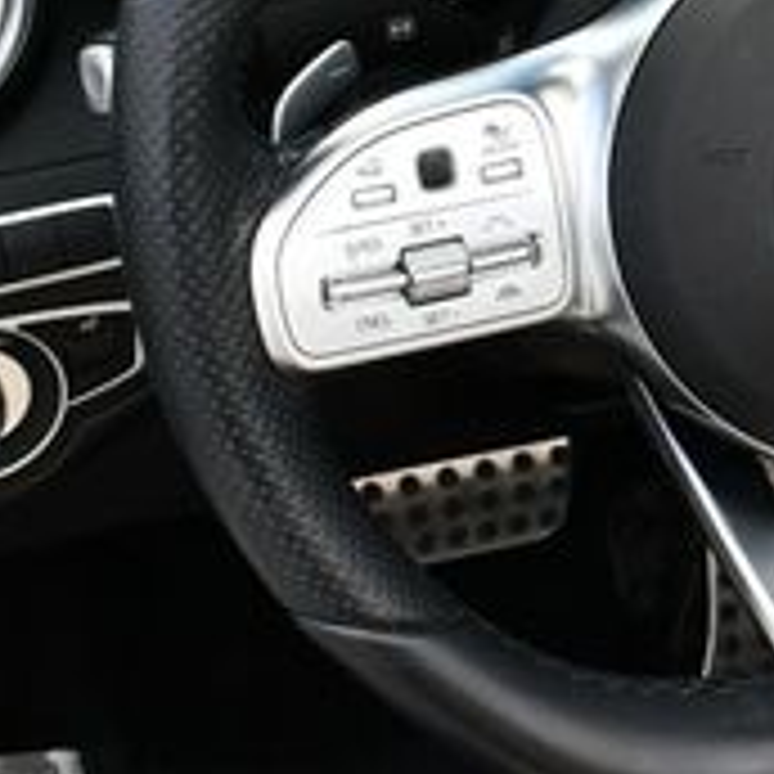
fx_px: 2884
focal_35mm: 114
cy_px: 86
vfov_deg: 15.1
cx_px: 1112
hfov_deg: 14.4
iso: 200
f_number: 6.3
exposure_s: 1/250
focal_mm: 18
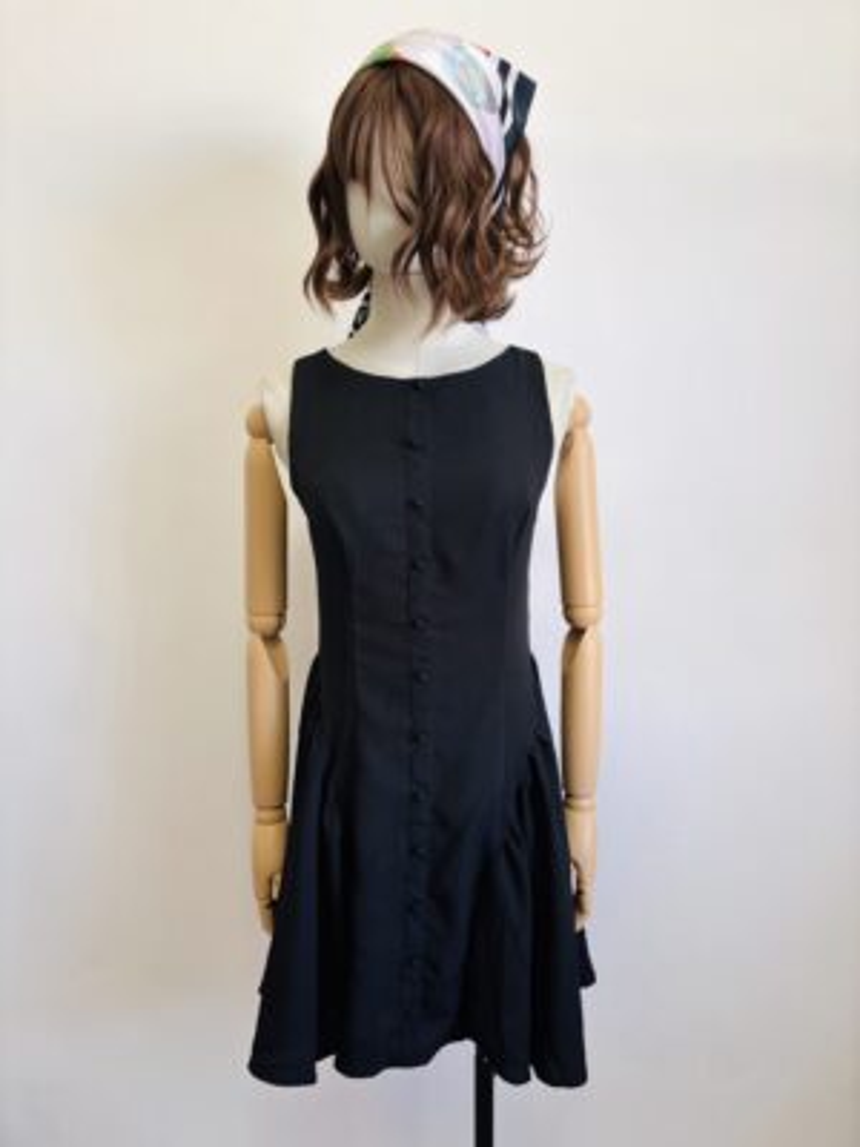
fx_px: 861
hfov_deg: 53.1
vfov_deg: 67.3
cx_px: 430
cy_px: 574
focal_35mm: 26
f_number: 1.6
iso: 100
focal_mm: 5.96
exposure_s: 1/60
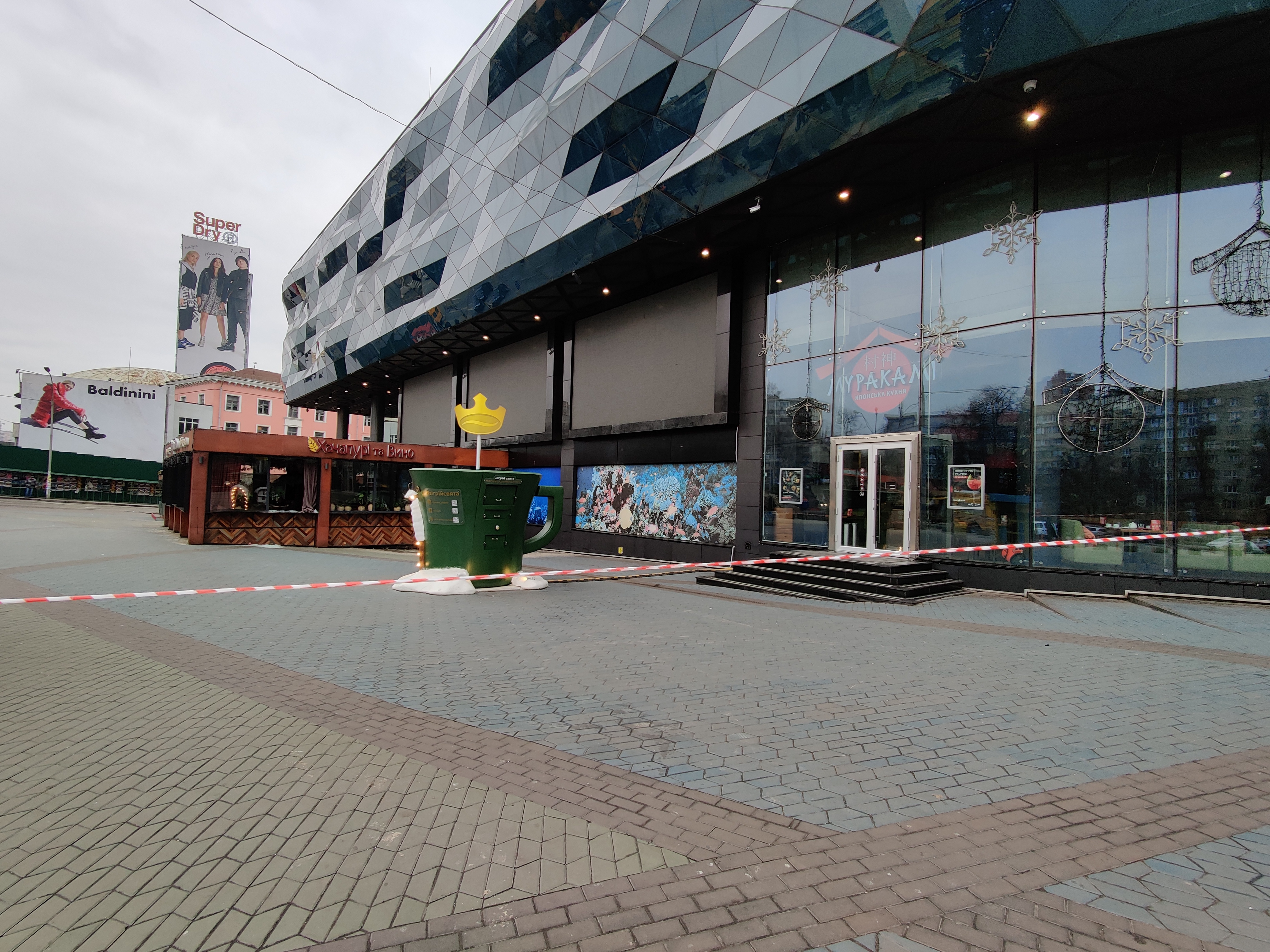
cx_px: 635
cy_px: 476
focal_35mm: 13
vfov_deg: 89.9
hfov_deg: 106.2
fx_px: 477
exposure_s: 1/156
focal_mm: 2.25
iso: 100
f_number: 2.2
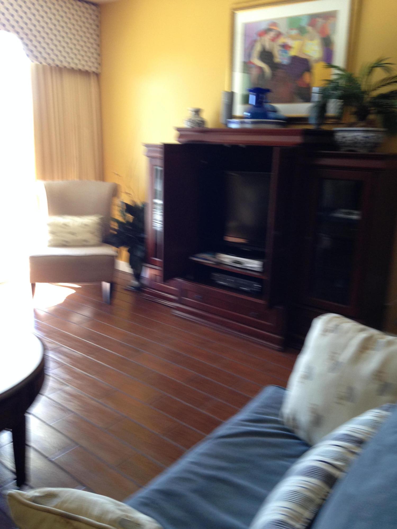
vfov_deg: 55.4
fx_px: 505
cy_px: 264
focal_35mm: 33
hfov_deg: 42.9
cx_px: 198
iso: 125
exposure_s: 1/20
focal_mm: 4.12
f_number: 2.4
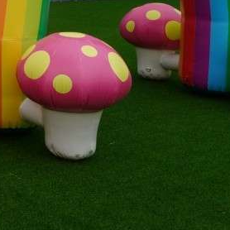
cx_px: -149
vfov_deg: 18.7
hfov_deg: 17.1
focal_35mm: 88
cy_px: -41
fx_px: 662
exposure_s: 1/200
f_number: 10
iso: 100
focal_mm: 16
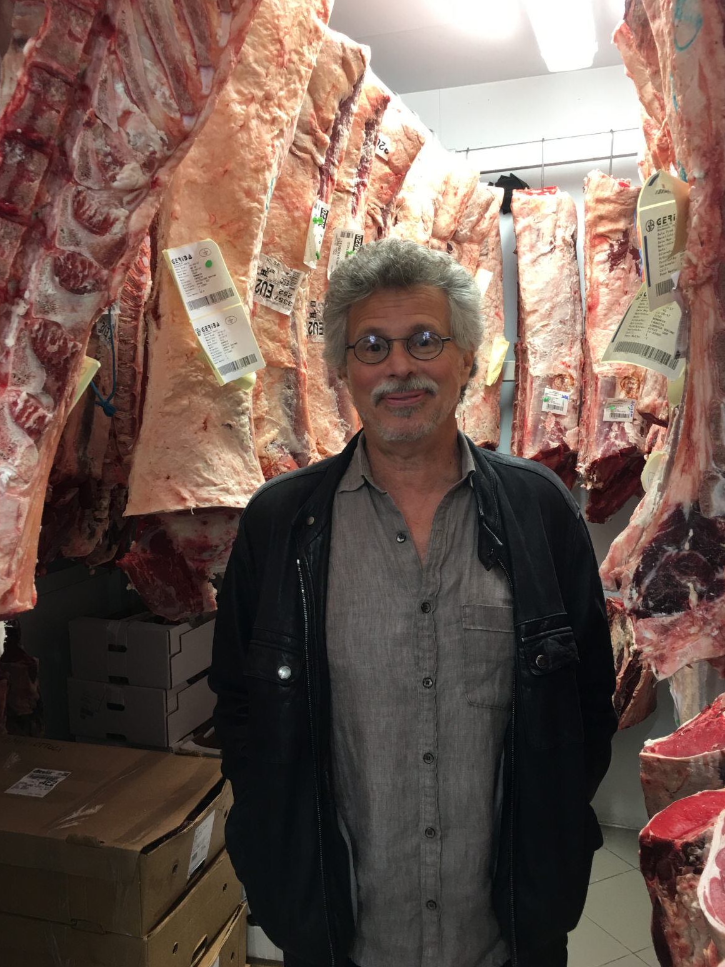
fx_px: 838
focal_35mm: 30
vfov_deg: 60.0
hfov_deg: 46.8
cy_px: 489
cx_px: 362
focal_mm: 4.2
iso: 32
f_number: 2.2
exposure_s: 1/17
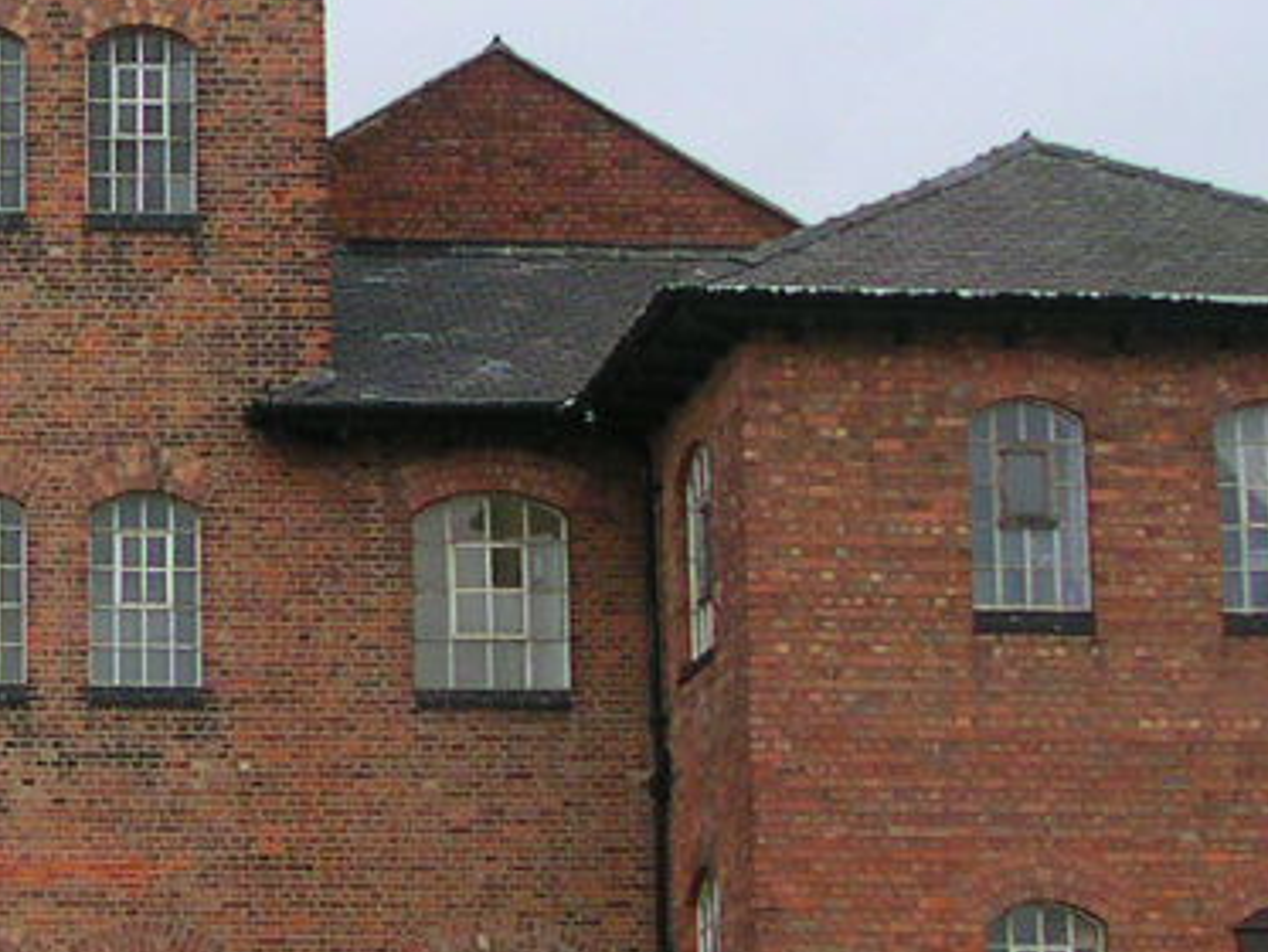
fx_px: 4654
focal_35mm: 127
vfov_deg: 11.7
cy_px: 462
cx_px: -143
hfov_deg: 15.1
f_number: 2.7
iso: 100
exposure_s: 1/74.4
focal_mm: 5.6
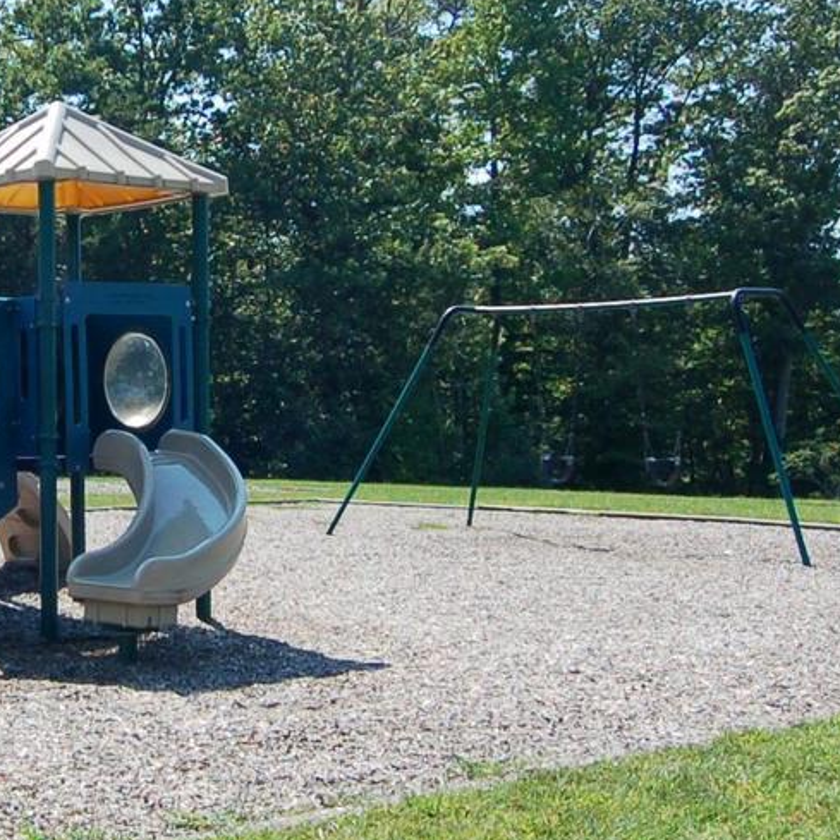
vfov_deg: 26.9
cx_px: 89
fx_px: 1757
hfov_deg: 26.0
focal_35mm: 64
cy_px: 356
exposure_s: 1/320
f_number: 9
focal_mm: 12
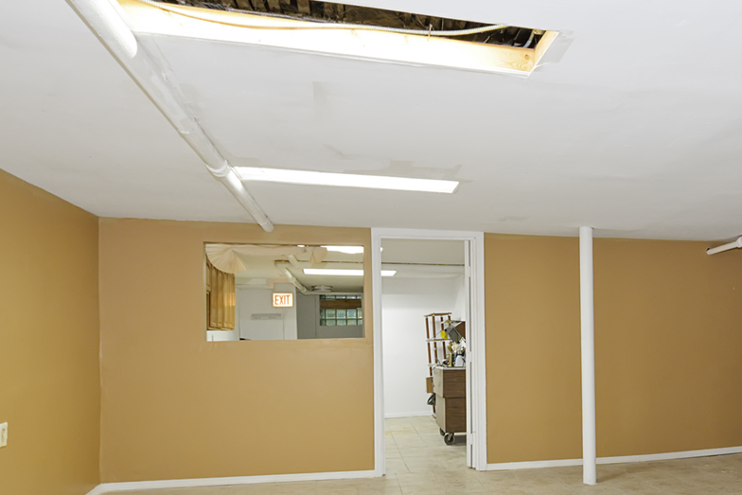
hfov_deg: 57.5
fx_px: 639
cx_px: 548
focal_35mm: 31
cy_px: 330
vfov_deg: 41.8
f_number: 7.1
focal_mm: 10
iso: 250
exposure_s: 1/6
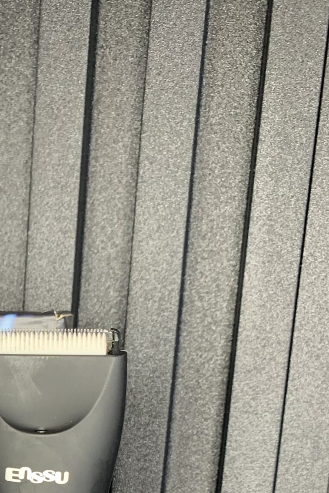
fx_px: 836
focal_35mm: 61
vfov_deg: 29.4
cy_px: 551
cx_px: -81
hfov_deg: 20.6
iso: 80
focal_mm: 4.25
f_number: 1.8
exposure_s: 1/45
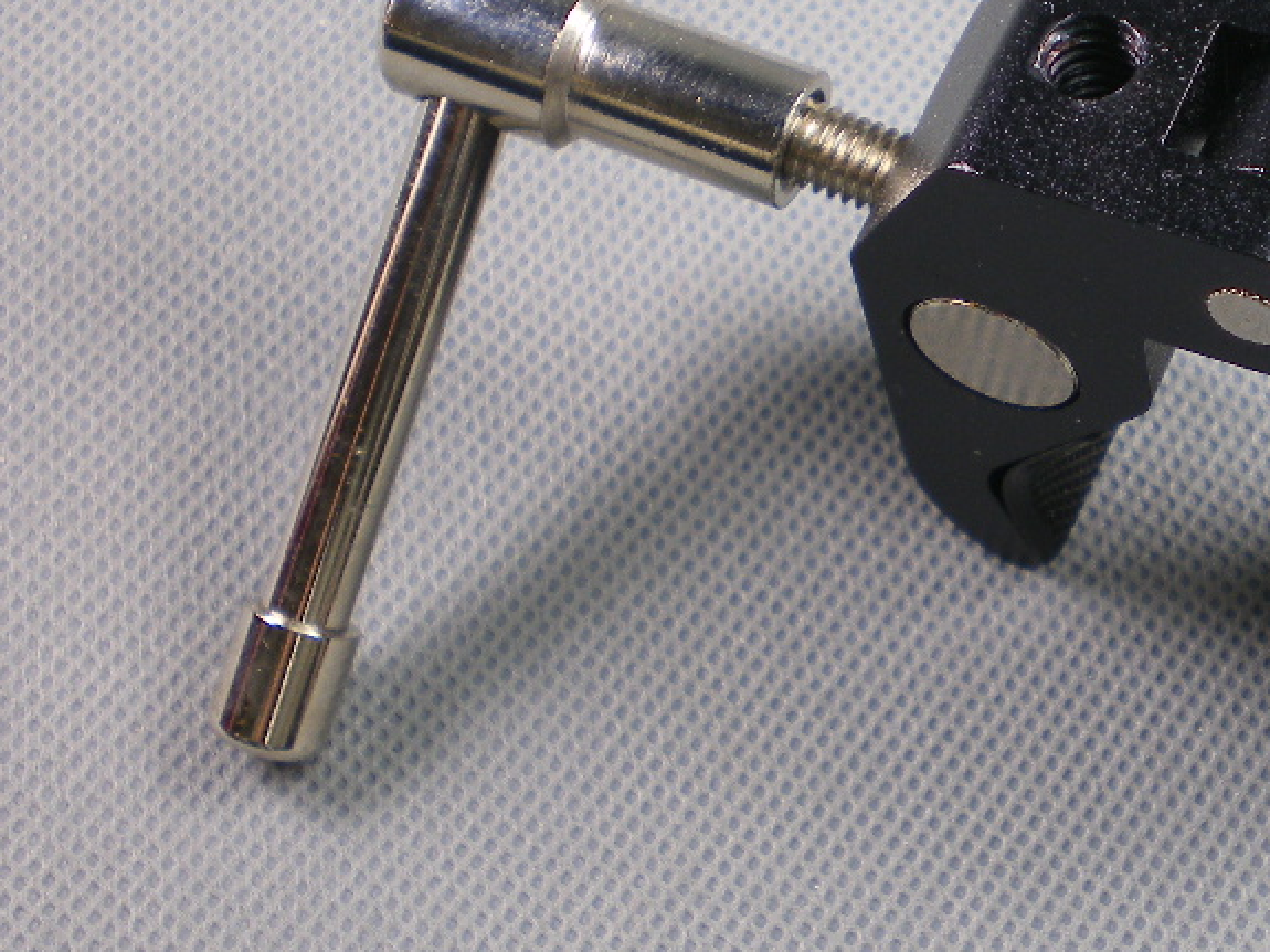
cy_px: 362
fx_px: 3265
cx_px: 1025
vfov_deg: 16.6
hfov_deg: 21.7
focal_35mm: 89
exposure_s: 1/40
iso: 64
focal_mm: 8.4
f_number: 3.7
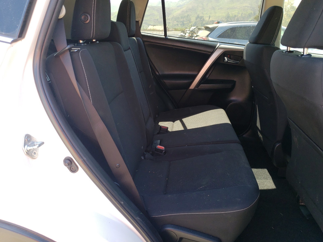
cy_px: 120
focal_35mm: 27
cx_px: 166
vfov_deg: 51.4
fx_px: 252
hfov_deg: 65.3
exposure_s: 1/185
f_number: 1.5
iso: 50
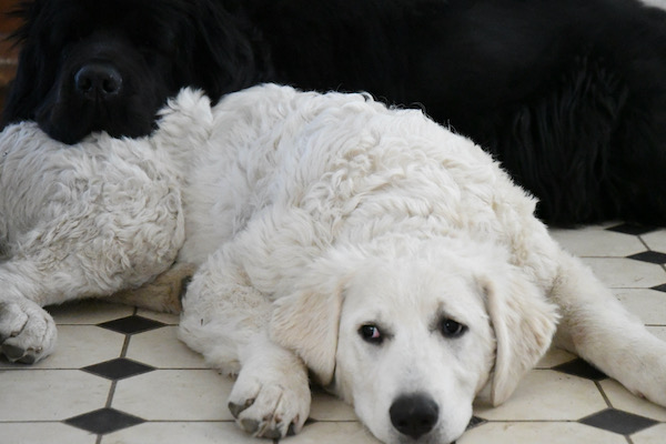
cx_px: 333
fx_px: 1554
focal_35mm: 84
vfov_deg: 16.3
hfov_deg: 24.2
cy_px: 222
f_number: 3.8
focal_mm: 56
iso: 14400
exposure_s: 1/1000
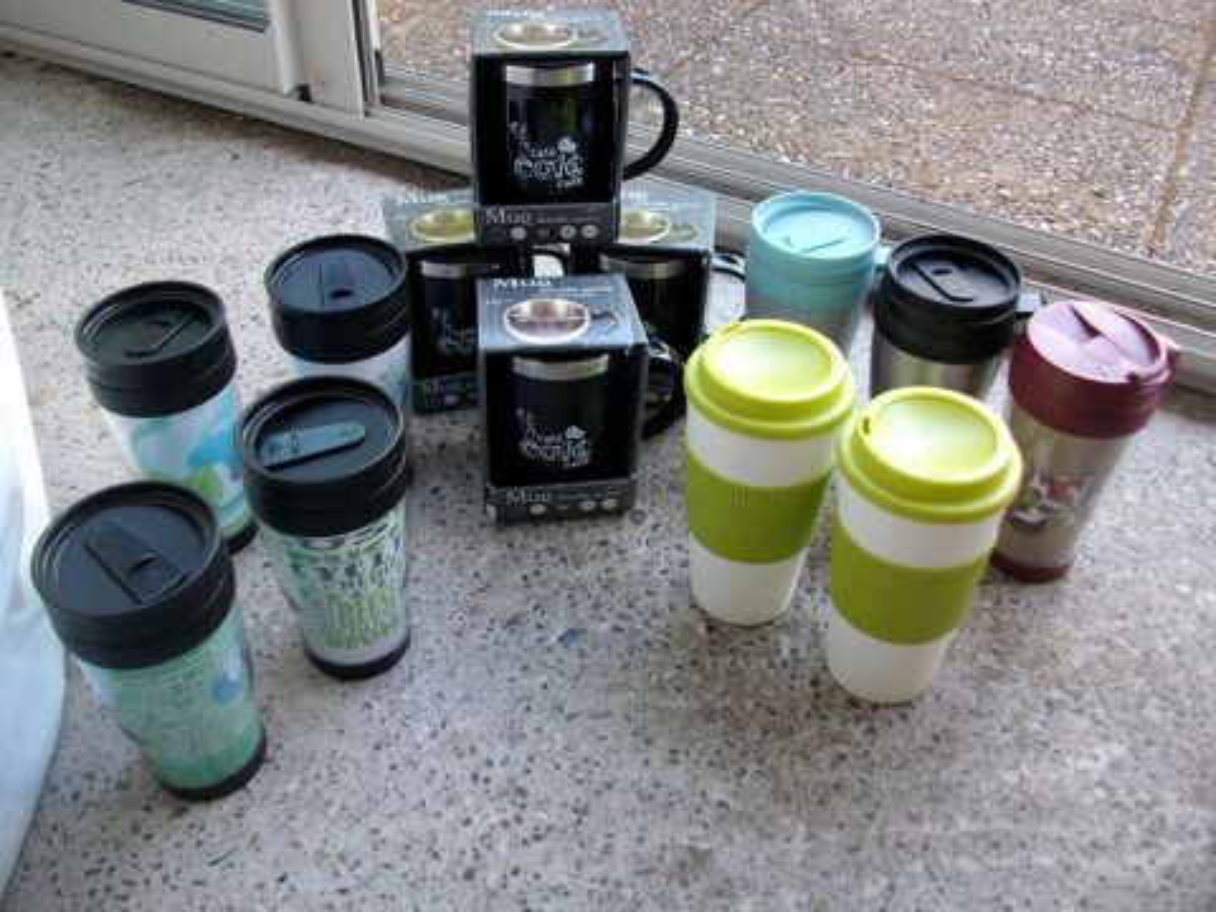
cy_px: 456
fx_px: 1124
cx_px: 608
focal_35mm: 32
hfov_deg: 56.8
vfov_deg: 44.2
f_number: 2.9
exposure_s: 1/40
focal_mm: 5.7
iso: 119
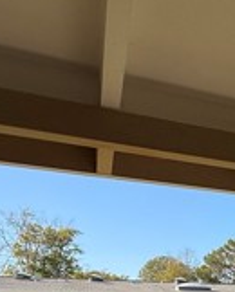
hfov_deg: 23.8
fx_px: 469
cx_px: 327
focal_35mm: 54
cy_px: 333
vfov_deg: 30.4
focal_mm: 2.22
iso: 50
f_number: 2.2
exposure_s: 1/1068
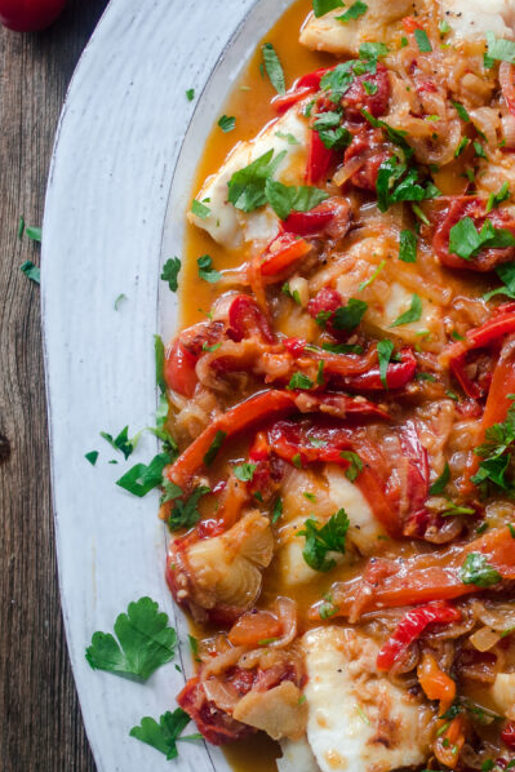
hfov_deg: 15.2
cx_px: 474
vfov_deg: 22.9
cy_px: 414
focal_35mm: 89
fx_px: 1909
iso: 200
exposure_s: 1/125
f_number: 2.5
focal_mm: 25
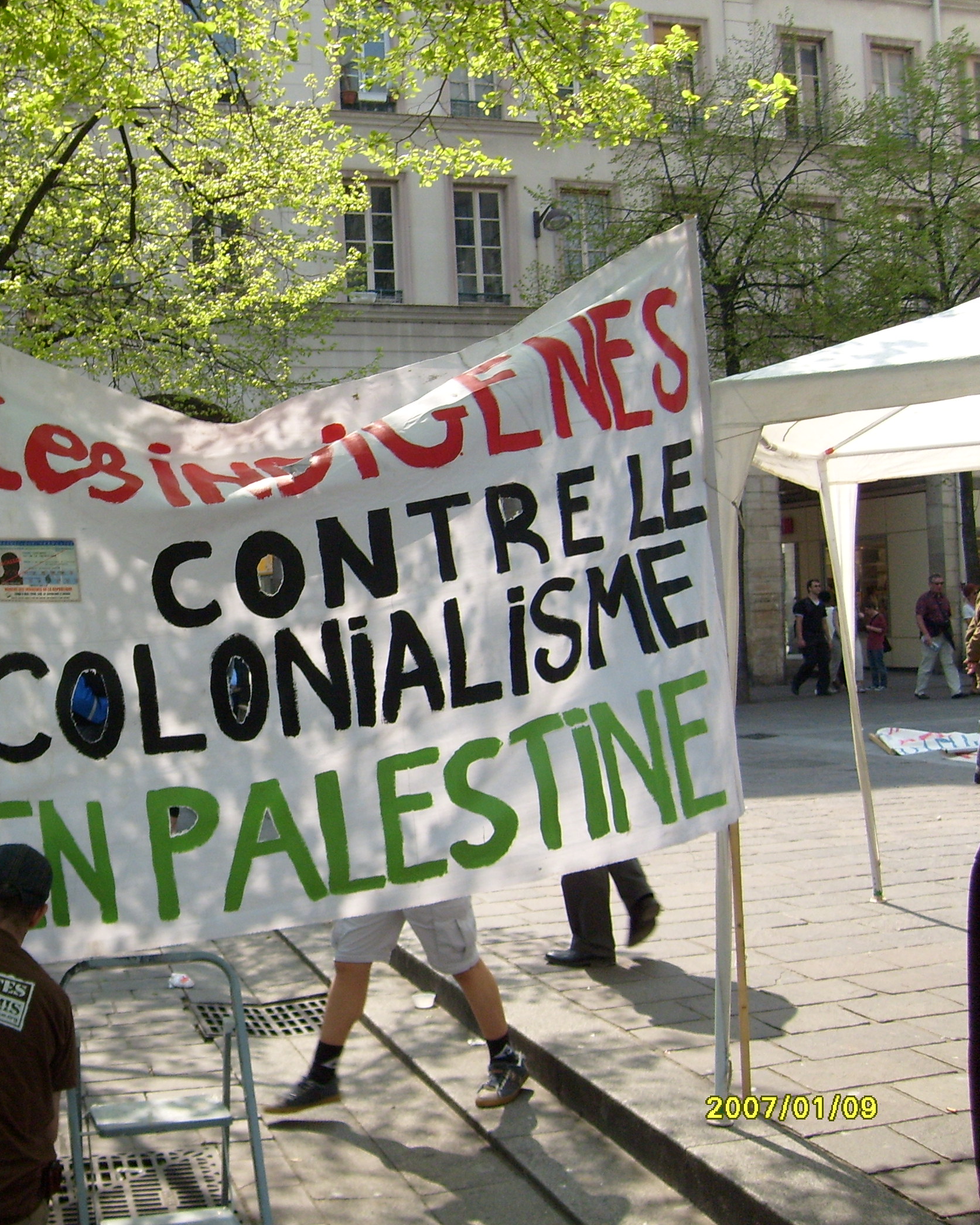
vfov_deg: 40.3
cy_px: 617
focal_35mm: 46
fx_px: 1668
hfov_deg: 32.0
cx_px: 211
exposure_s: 1/90
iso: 80
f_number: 7.1
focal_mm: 5.8
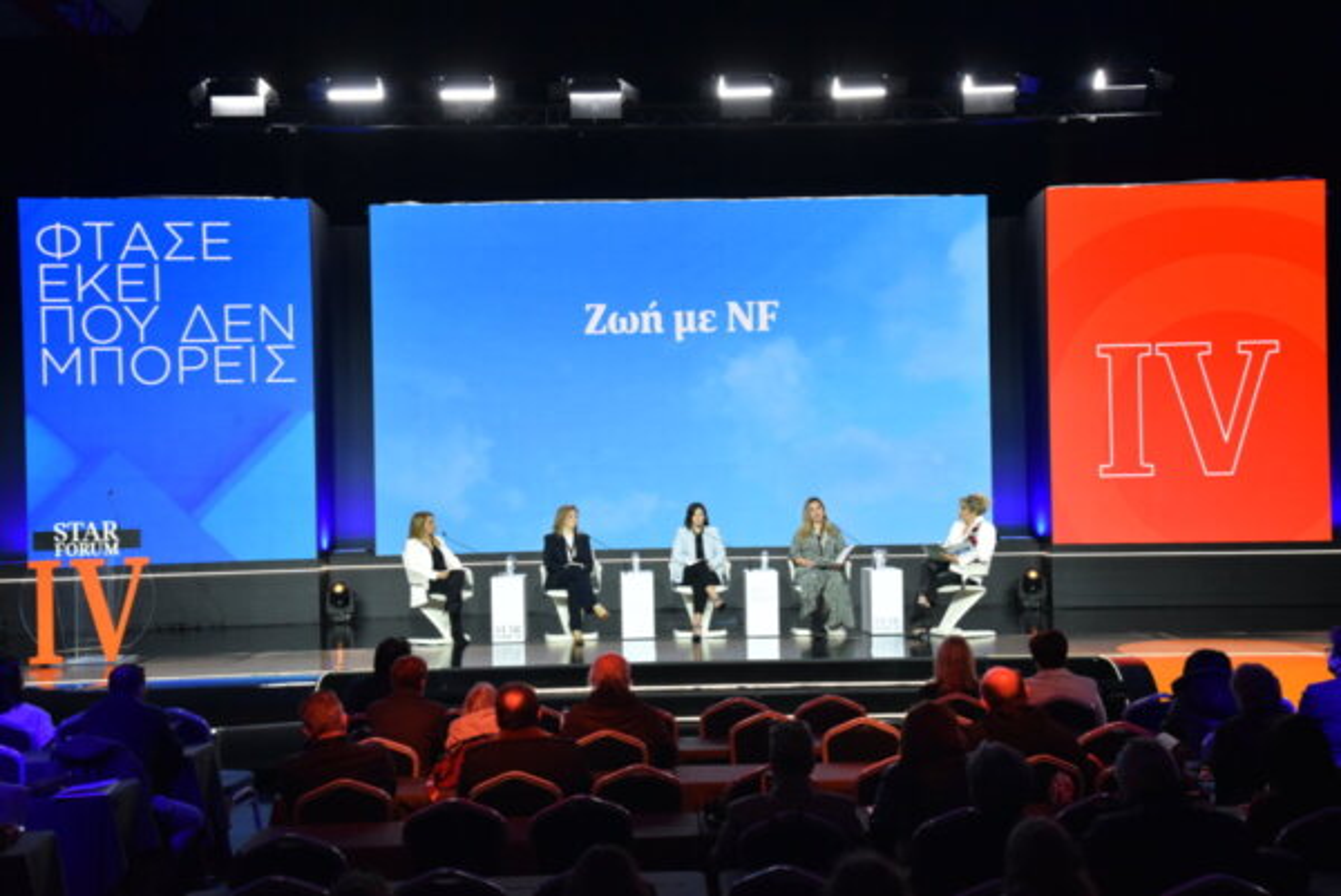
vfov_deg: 29.3
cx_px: 670
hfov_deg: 42.7
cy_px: 448
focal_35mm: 46
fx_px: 1715
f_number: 7.1
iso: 4000
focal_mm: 46
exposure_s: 1/200
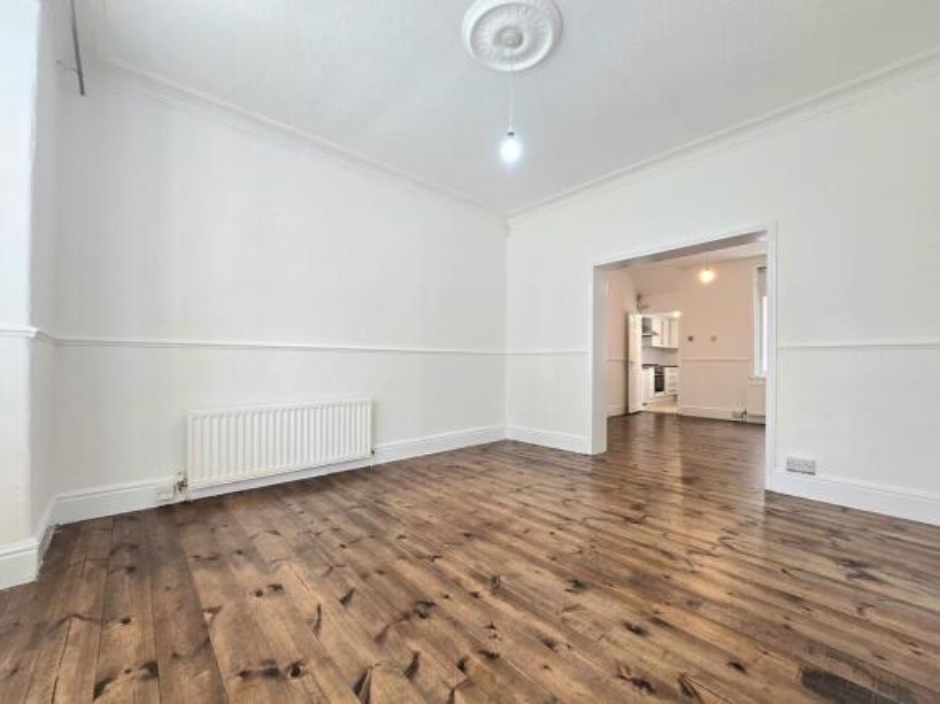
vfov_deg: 89.9
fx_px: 353
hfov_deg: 106.2
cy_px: 352
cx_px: 470
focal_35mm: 13
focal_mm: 2.2
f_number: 2.2
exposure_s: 1/50.3
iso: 125
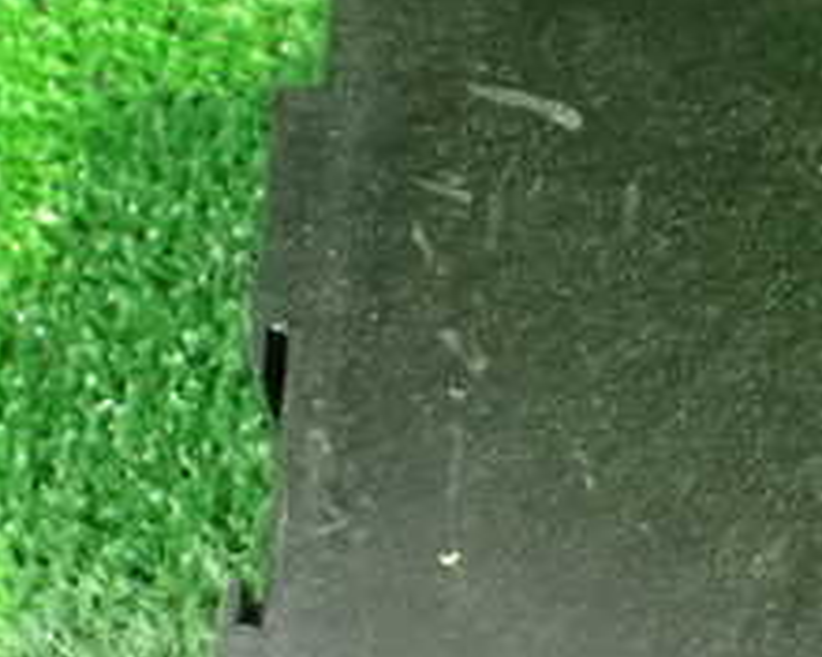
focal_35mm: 117
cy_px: 523
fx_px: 2846
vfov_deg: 13.1
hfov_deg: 16.3
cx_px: 691
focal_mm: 7.84
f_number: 2.9
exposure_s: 1/20
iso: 1600
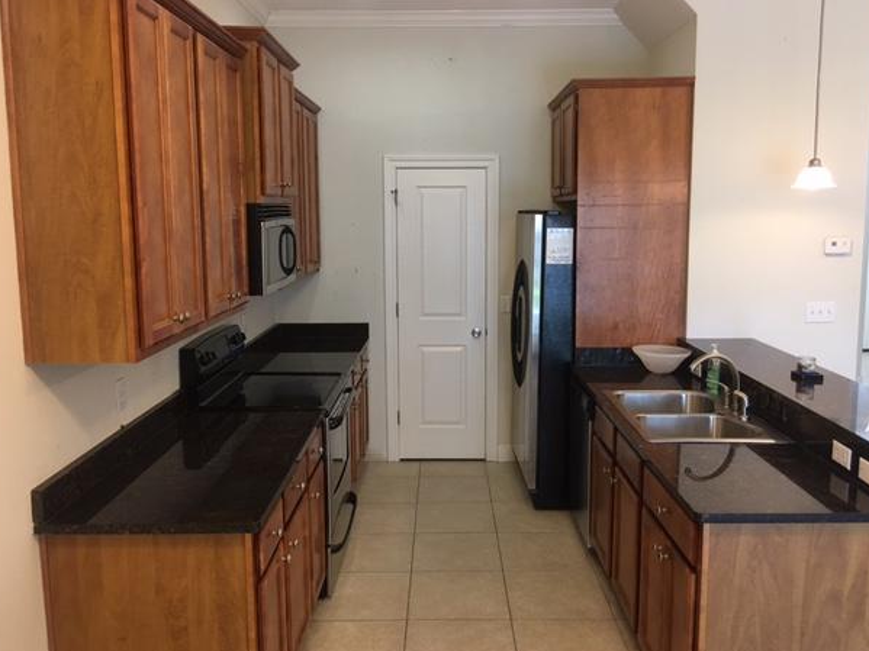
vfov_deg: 45.4
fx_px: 778
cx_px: 442
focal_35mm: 31
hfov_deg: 58.4
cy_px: 336
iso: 50
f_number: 2.2
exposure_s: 1/15
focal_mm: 4.15
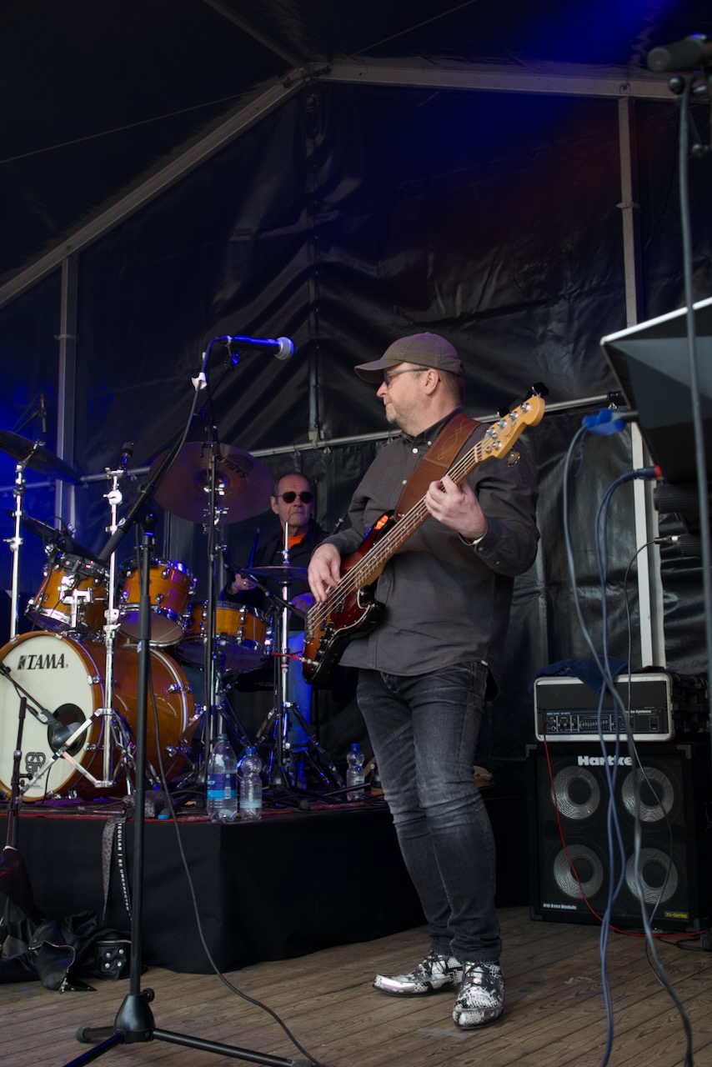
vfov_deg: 47.4
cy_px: 534
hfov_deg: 32.6
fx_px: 1216
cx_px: 356
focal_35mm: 41
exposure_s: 1/125
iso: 100
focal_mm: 15.17
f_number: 3.2
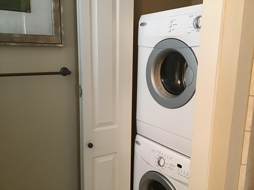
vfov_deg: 45.4
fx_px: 227
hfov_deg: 58.4
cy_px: 95
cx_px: 127
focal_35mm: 31
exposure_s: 1/24
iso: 200
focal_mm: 3.3
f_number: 2.4
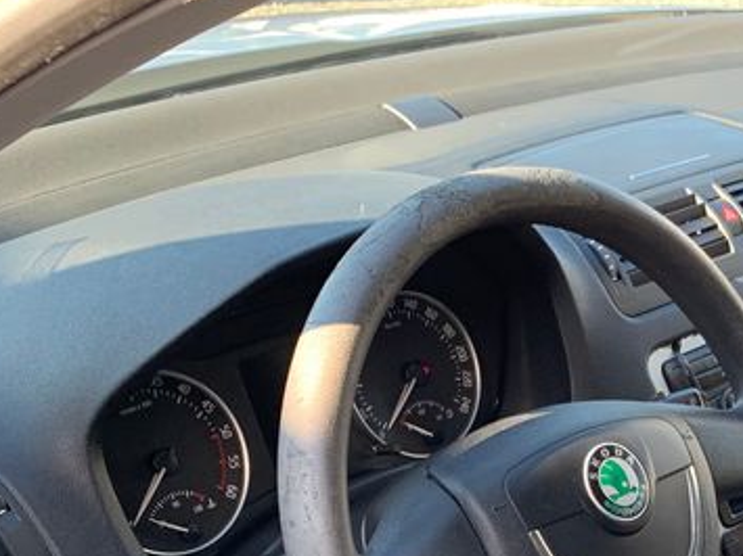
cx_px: 789
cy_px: 771
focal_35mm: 75
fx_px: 1609
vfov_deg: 18.0
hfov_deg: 24.5
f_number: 1.8
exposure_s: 1/121
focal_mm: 4.25
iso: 64
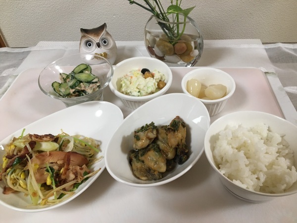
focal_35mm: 29
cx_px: 148
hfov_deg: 61.7
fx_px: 249
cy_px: 112
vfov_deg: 48.2
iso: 125
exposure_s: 1/30
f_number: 2.2
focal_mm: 4.15
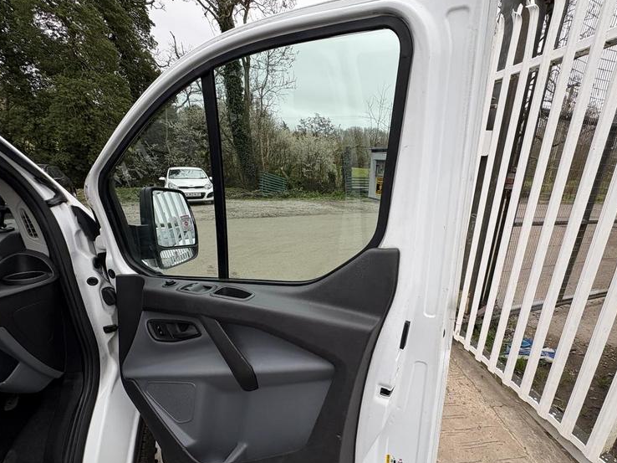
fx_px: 303
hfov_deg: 90.6
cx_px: 349
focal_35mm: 17
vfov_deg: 74.1
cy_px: 271
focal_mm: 2.22
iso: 40
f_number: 2.2
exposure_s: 1/418
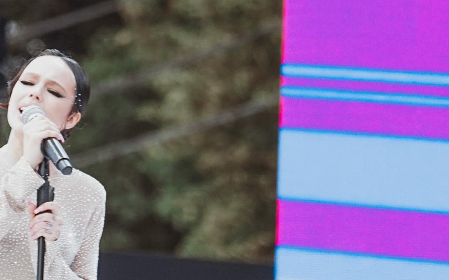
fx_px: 9934
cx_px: 13
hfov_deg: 2.6
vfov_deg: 1.6
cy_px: 321
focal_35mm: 812
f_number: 4
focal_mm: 200
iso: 320
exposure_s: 1/400
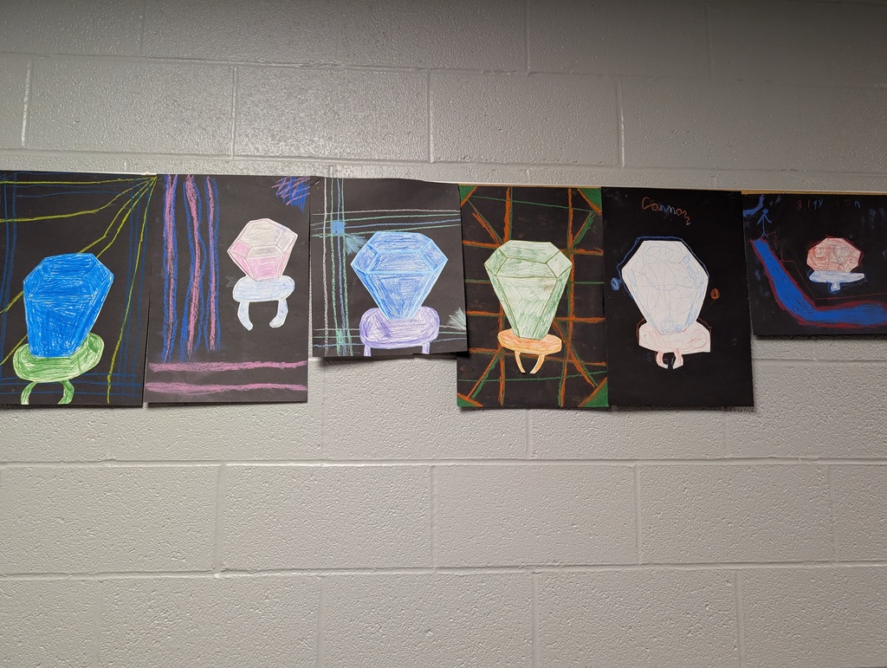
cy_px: 334
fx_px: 616
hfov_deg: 71.5
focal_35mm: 24
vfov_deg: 56.9
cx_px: 444
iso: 115
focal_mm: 6.9
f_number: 1.68
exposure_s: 1/40
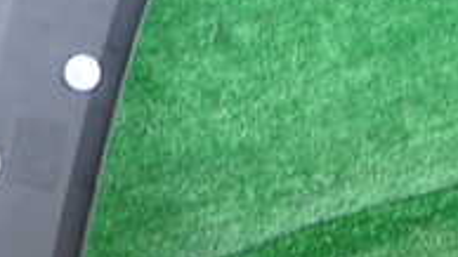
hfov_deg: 20.3
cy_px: 215
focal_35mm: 101
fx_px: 1226
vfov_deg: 11.9
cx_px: 493
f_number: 2.3
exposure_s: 1/50
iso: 200
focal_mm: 5.4
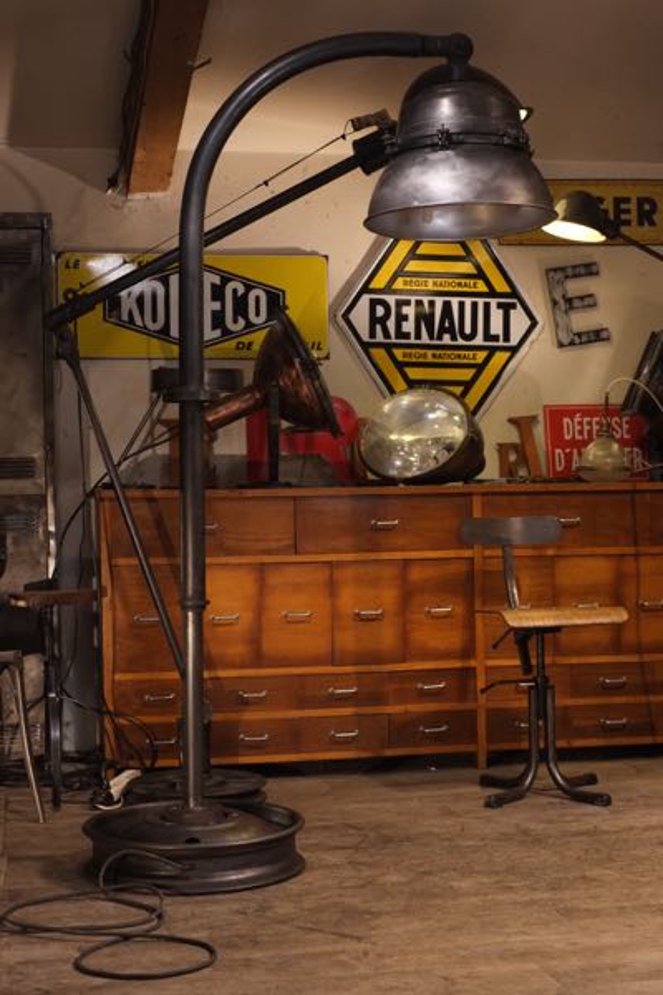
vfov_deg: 37.5
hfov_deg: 25.5
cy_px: 498
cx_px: 332
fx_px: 1464
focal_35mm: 53
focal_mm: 35
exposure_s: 1/125
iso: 2500
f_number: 5
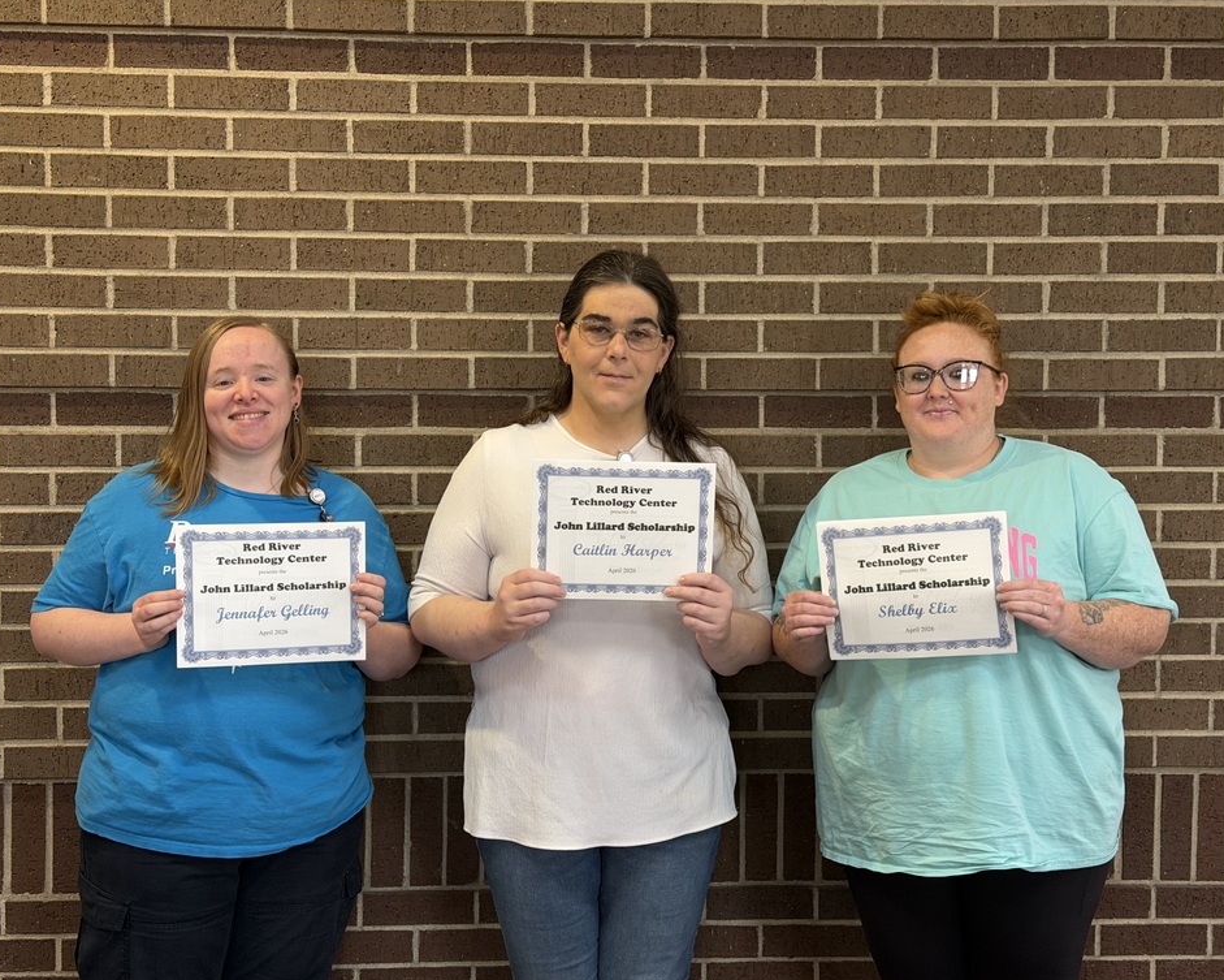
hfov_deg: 36.6
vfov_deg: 29.7
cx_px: 654
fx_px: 1848
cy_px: 495
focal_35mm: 51
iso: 200
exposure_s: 1/60
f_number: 1.78
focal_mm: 6.76
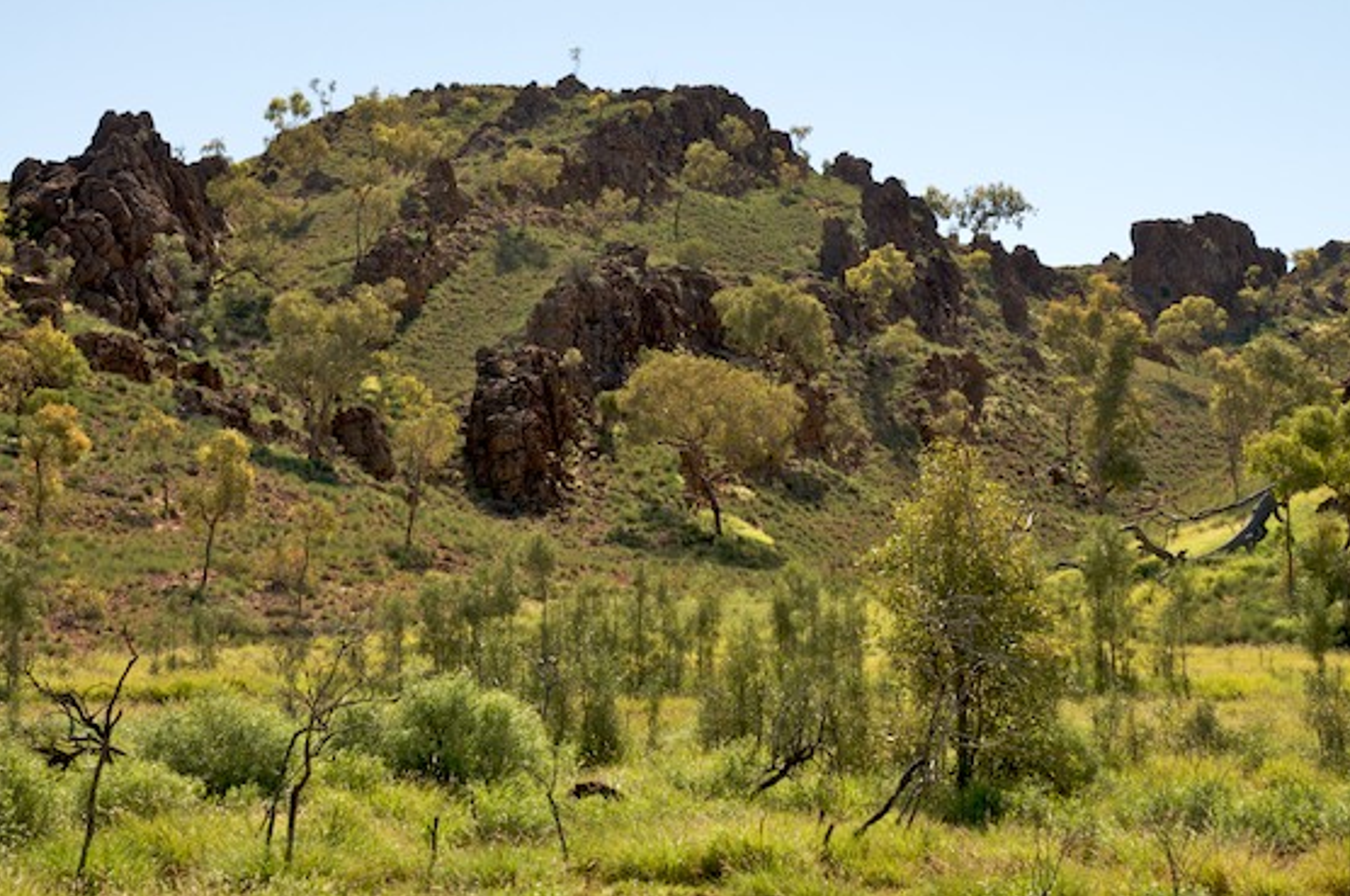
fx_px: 3033
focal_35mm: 81
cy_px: 418
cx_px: 687
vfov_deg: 16.8
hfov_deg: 25.1
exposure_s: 1/400
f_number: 10
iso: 320
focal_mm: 50
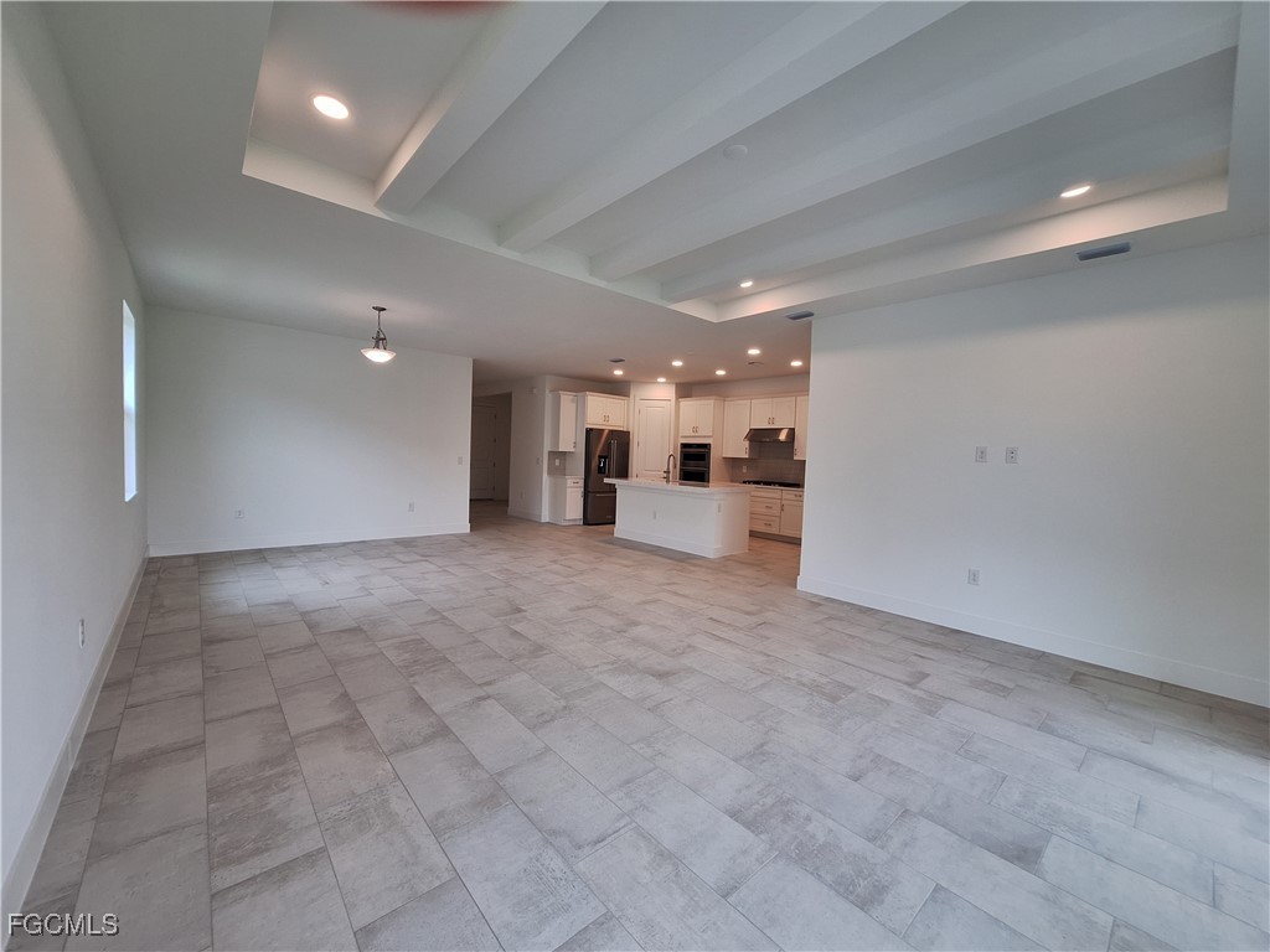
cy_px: 476
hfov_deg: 106.2
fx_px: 477
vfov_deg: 89.9
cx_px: 635
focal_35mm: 13
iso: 64
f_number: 2.2
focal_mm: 1.74
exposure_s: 1/60
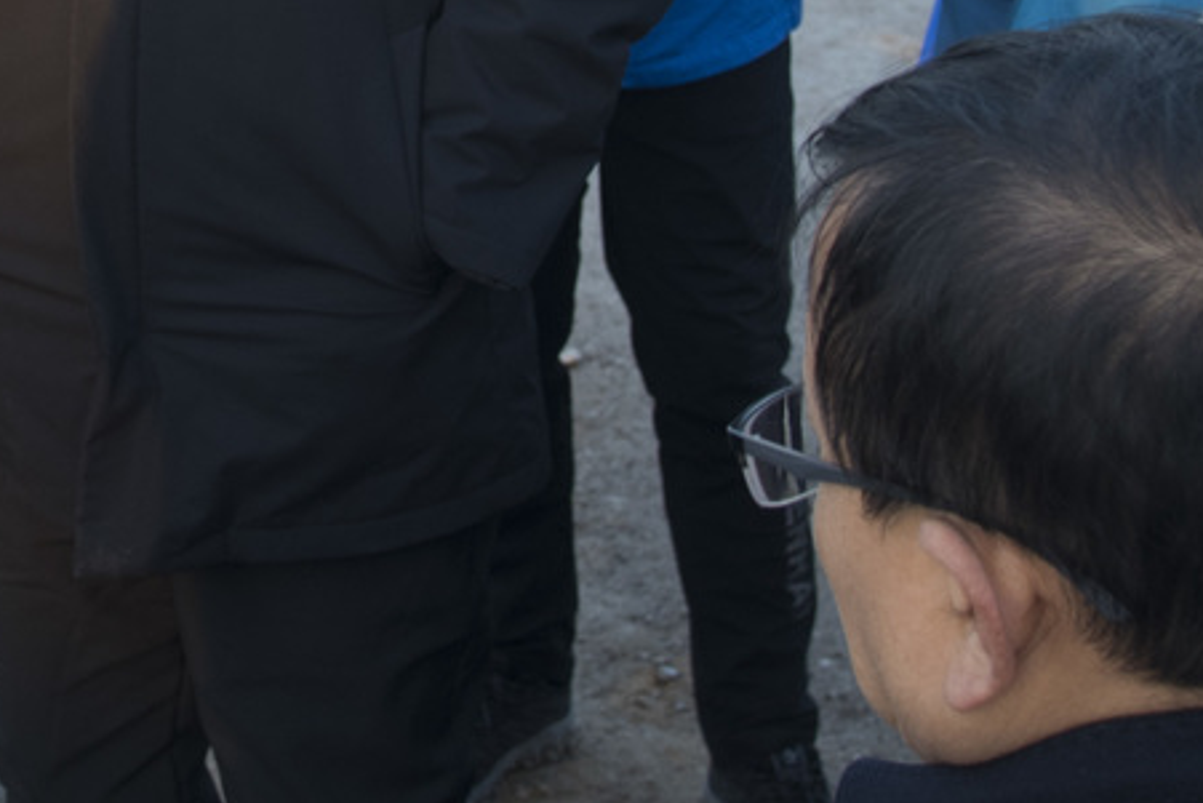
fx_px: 3643
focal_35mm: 109
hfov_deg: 18.3
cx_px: 45
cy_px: -319
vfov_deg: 12.1
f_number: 5
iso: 320
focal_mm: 24
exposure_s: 1/80
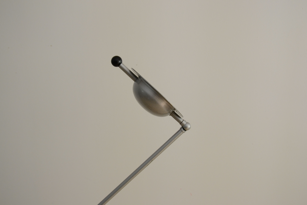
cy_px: 102
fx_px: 333
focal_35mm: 39
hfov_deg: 49.6
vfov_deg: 34.2
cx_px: 154
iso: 800
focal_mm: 26
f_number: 5
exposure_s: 1/15
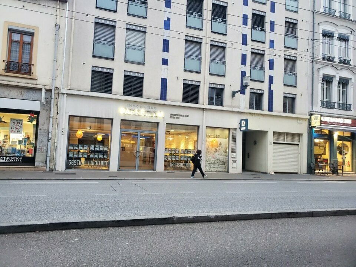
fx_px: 267
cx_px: 178
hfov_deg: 67.3
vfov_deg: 53.1
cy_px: 134
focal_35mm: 26
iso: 250
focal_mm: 4.3
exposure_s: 1/50
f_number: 2.4
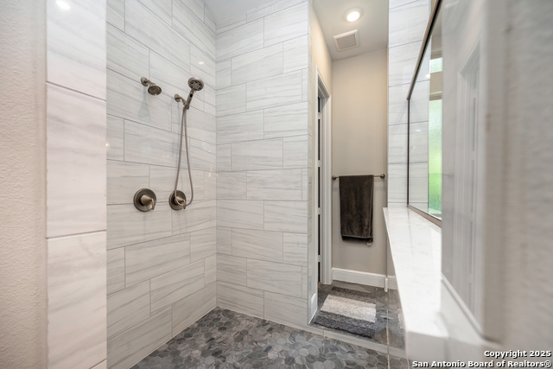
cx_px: 276
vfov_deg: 81.2
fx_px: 215
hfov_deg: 104.2
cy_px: 184
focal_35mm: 14
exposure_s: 1/250
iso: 320
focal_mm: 14
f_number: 5
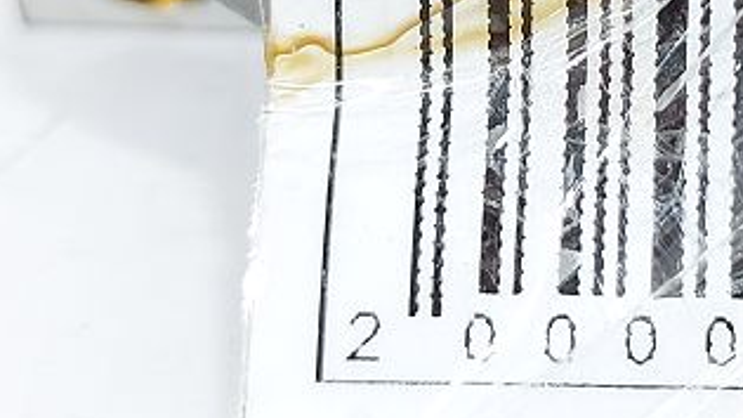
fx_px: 2265
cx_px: 787
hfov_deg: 18.0
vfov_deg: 10.3
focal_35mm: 115
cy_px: -116
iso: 100
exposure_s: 1/50
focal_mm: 5.23
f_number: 1.8
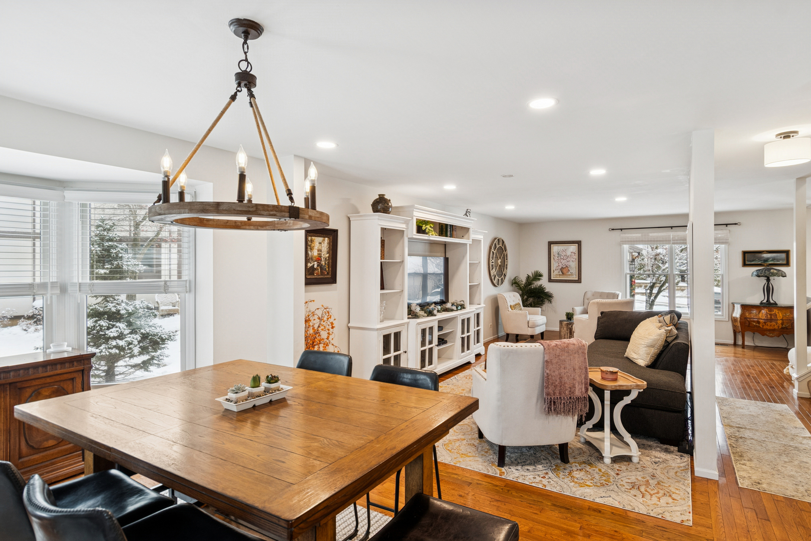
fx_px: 405
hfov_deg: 90.0
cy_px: 270
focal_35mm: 18
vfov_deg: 67.4
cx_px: 406
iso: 320
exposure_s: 1/13
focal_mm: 12
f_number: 8
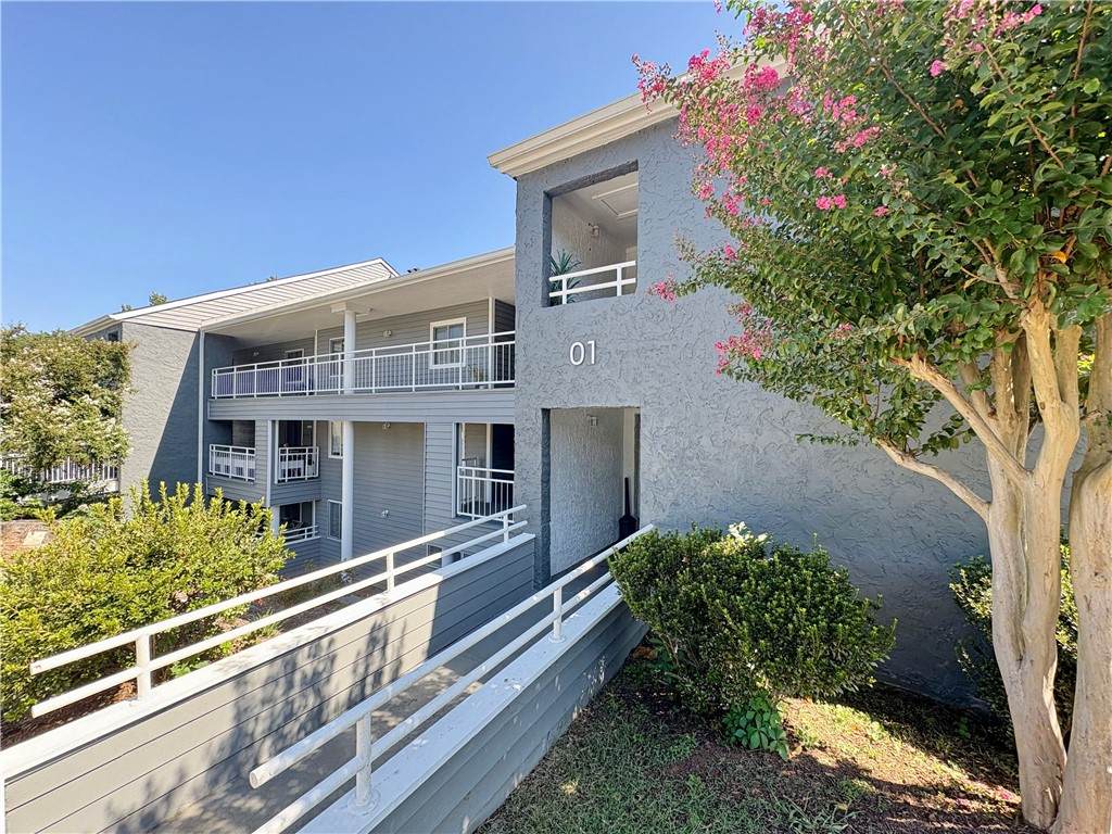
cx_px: 556
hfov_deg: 102.1
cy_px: 417
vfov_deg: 85.7
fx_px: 450
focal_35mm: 14
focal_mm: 2.22
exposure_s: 1/167
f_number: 2.2
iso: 64
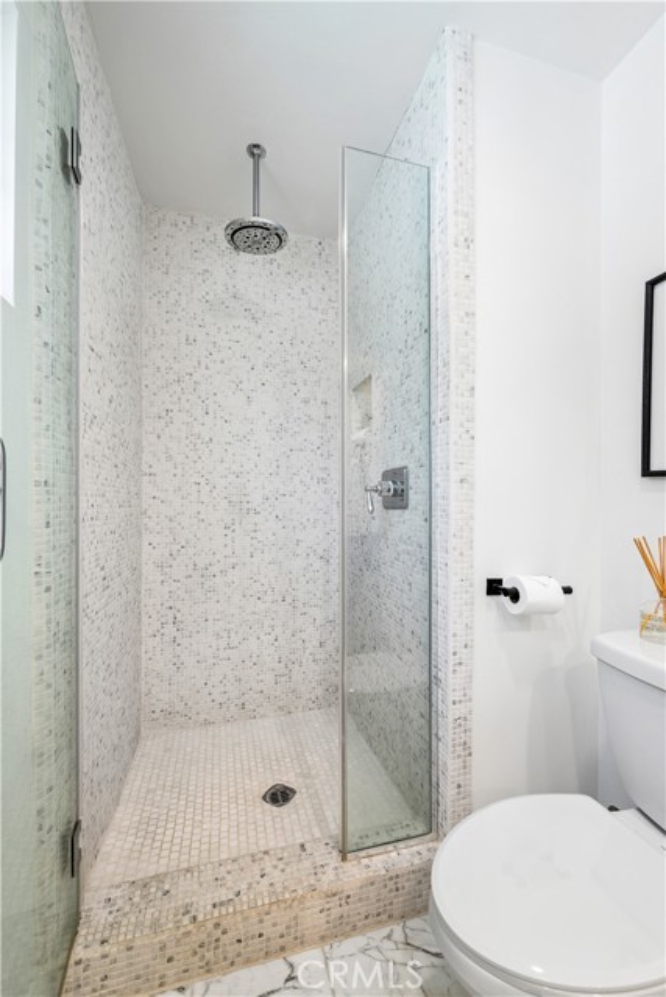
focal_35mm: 15
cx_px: 333
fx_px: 416
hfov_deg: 77.4
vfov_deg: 100.4
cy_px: 498
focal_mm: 15
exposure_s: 1/5
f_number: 9
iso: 250
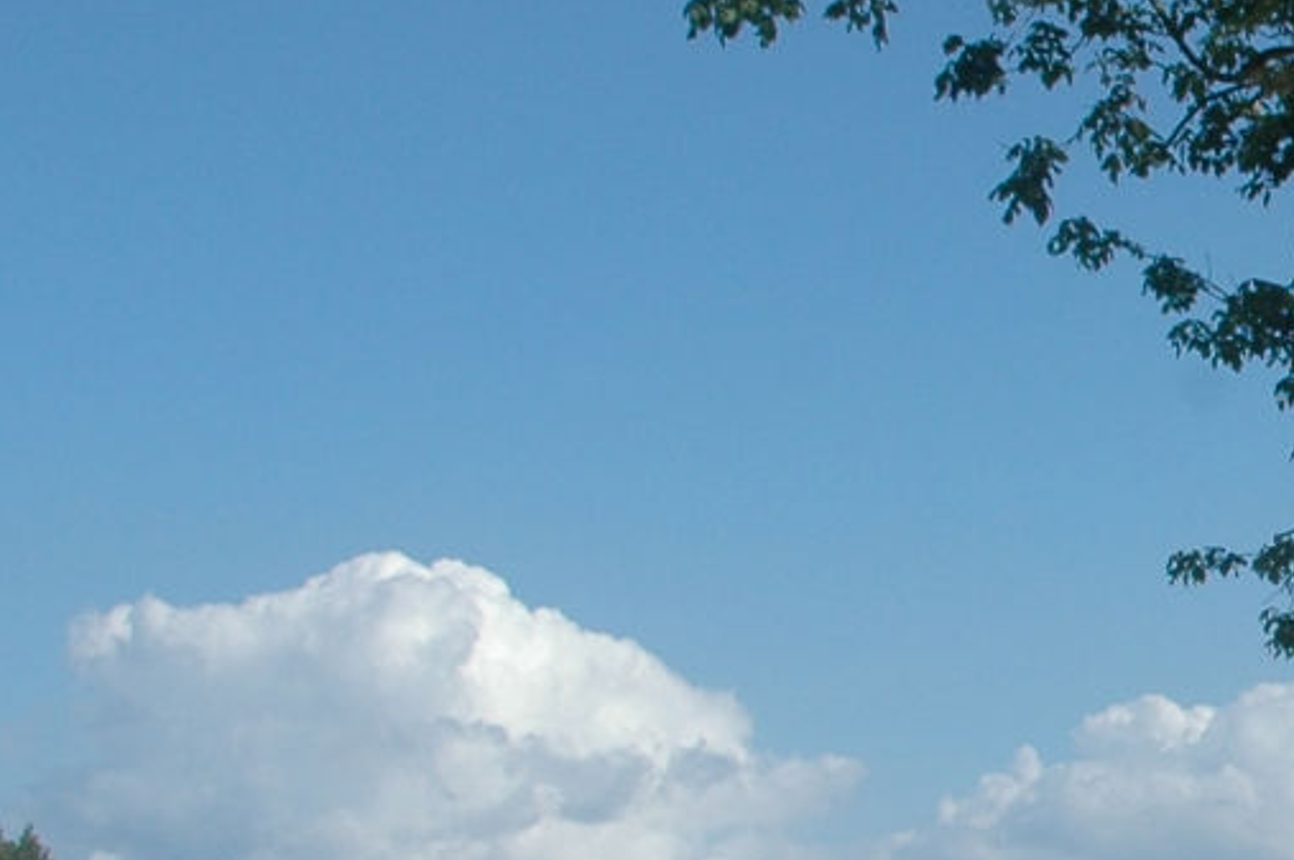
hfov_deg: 17.2
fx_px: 3914
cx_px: 1850
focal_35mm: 109
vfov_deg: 12.5
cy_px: 567
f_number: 10
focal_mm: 18
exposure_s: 1/400
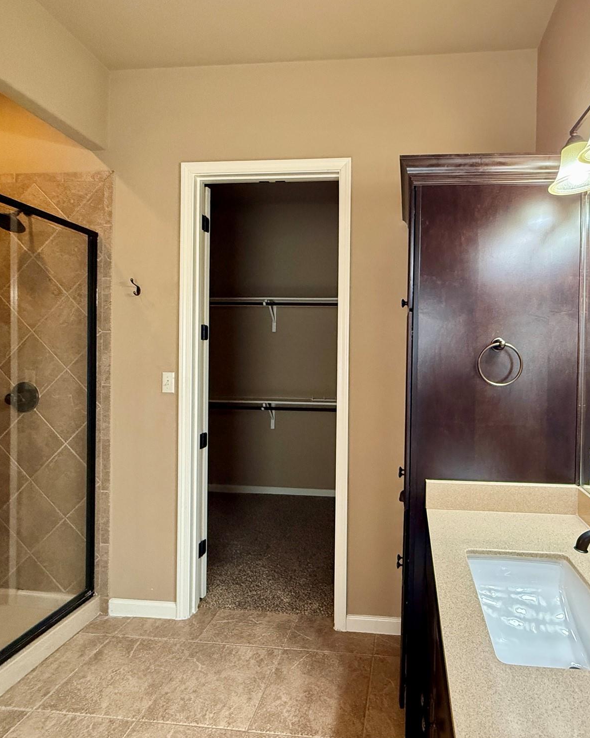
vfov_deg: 83.3
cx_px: 379
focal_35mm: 19
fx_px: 415
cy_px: 357
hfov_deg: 69.4
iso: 500
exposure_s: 1/120
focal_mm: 2.22
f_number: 2.2
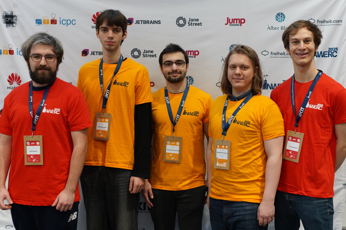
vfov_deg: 27.0
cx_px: 173
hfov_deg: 39.6
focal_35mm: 50
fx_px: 481
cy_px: 115
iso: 640
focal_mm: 50
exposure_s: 1/100
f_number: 2.8
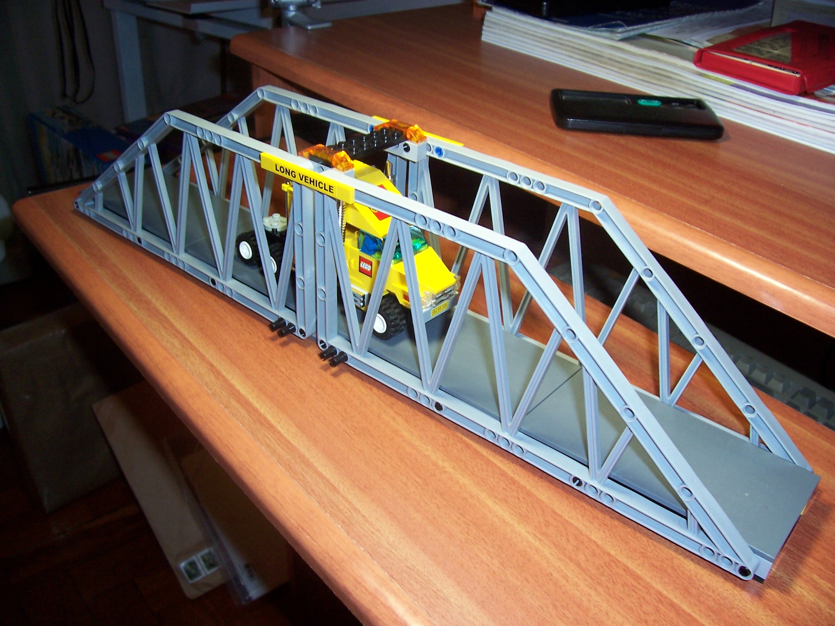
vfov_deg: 41.8
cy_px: 313
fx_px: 820
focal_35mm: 34
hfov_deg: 54.0
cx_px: 418
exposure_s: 1/60
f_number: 2.7
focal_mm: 5.6
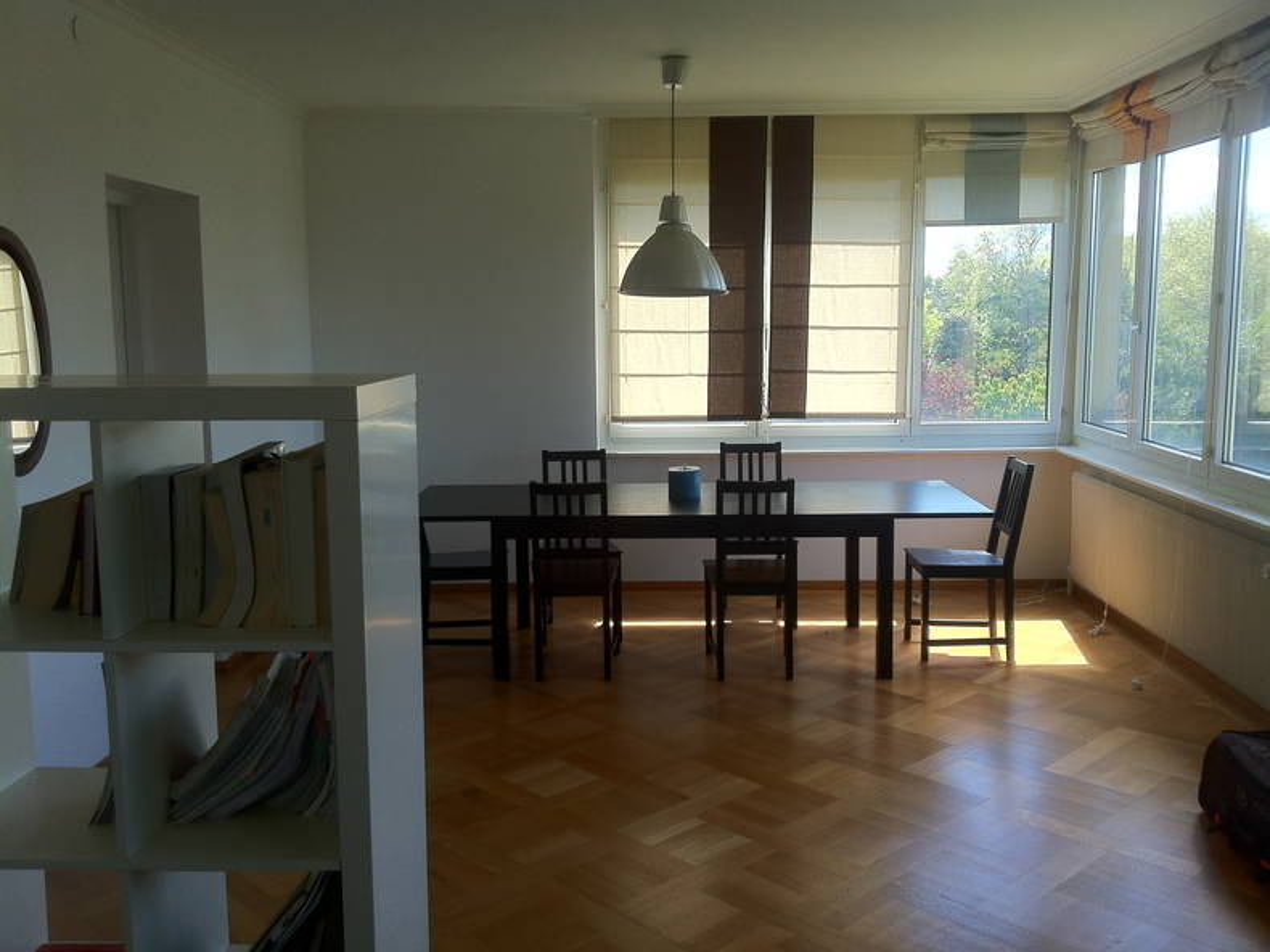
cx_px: 635
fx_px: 1284
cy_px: 476
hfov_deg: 52.6
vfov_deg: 40.7
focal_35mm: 35
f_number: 2.8
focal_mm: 3.85
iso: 80
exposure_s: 1/127
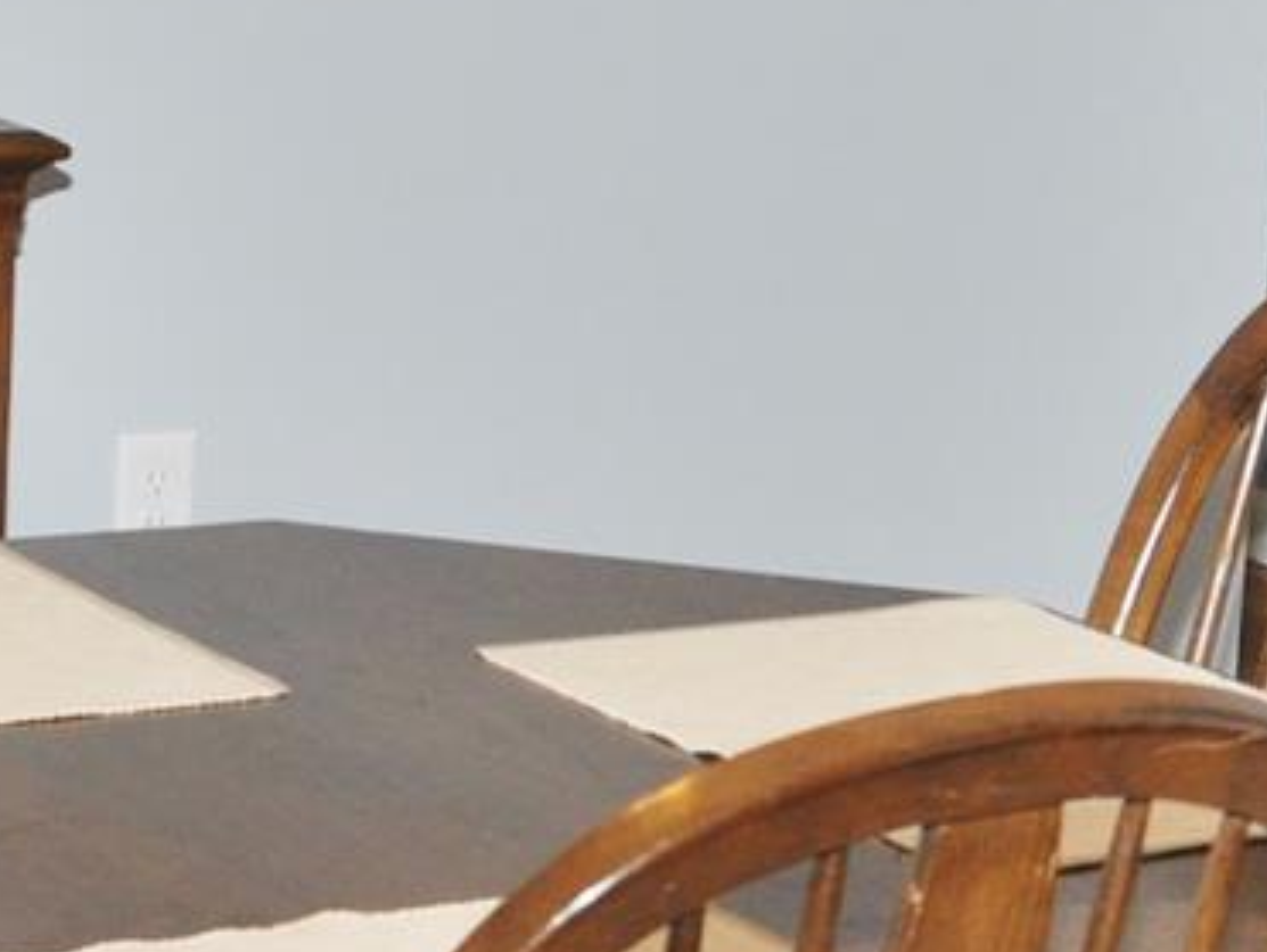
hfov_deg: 13.8
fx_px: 5239
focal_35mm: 143
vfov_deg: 10.3
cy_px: 89
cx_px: 574
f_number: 5.6
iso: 200
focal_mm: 18
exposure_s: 1/60
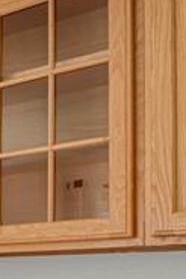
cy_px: 290
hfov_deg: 10.8
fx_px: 730
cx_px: -340
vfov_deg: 20.9
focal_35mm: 94
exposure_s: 1/6
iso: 250
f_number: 8
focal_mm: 17
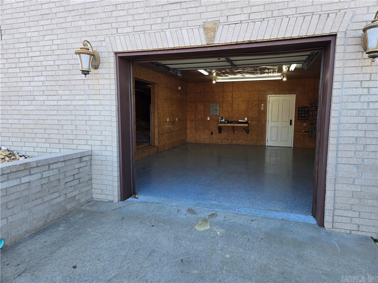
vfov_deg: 58.9
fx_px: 251
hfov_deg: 73.9
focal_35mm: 23
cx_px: 189
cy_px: 142
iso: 25
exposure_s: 1/120
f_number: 1.8
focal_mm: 5.4
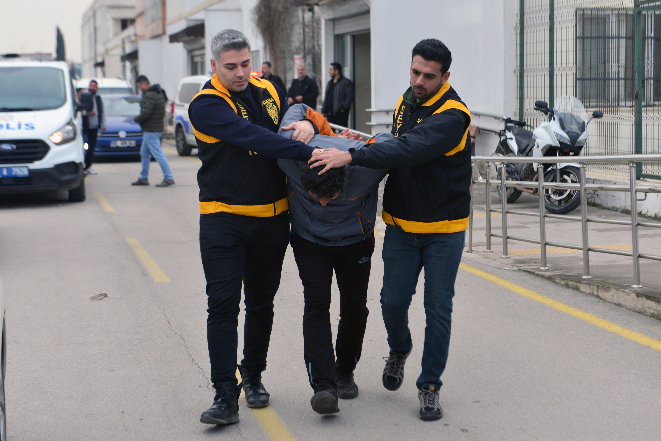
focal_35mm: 70
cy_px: 220
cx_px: 330
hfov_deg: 28.8
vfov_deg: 19.5
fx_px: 1286
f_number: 5.6
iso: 800
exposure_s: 1/800
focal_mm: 70
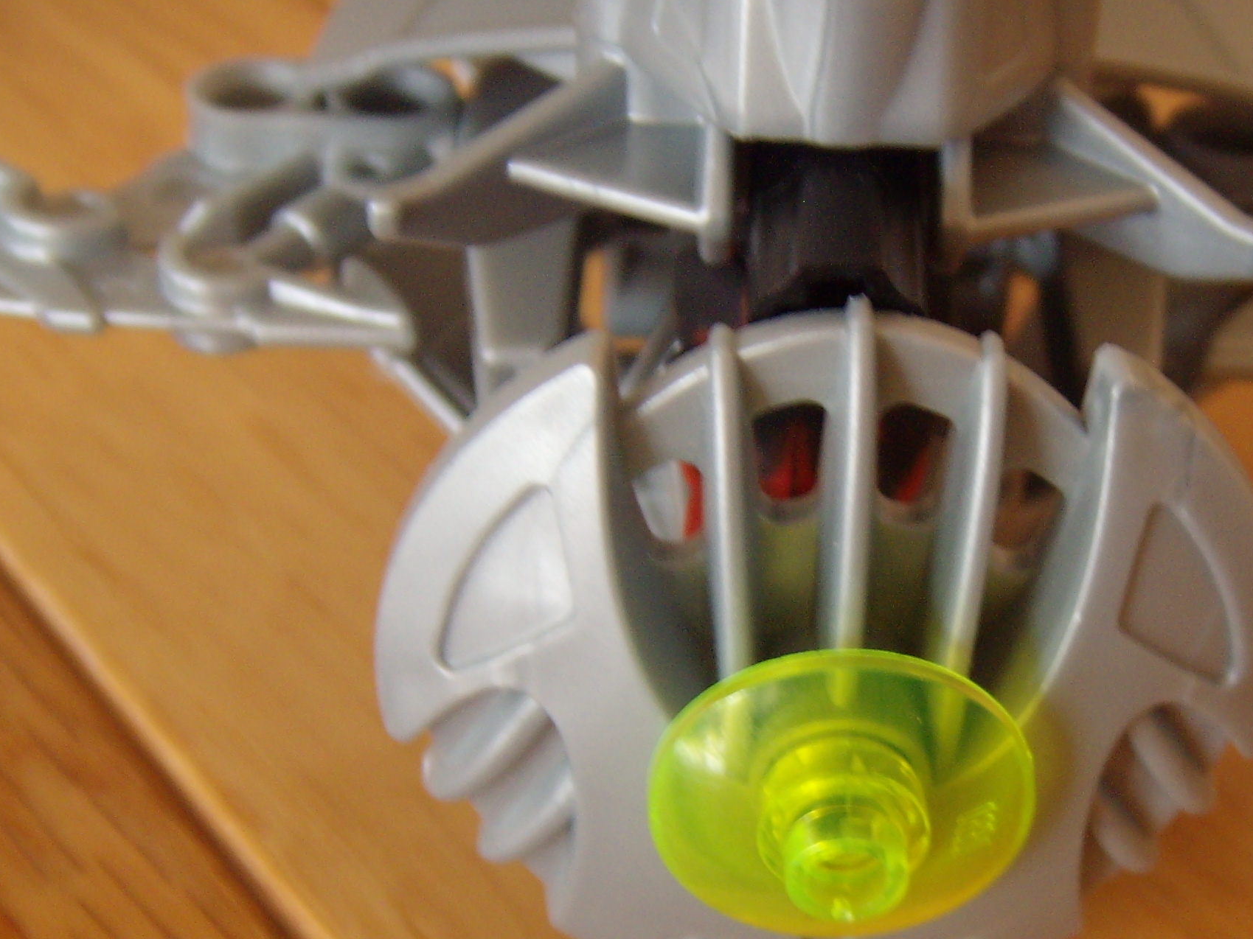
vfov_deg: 23.1
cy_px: 697
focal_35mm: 63
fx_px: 2280
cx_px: 855
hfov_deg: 30.5
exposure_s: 1/6.68
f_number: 3.5
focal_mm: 6.4
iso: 100
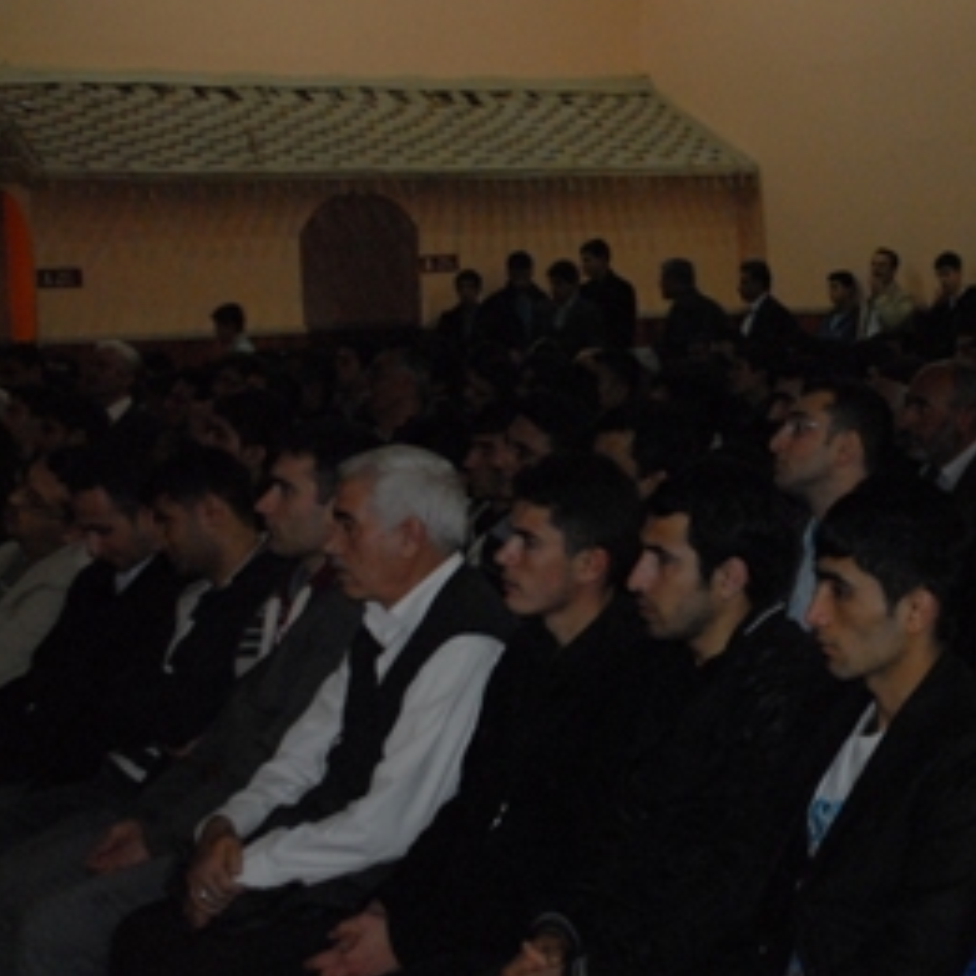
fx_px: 2616
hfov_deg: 20.6
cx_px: 901
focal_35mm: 82
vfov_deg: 21.1
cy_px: 494
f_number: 5.6
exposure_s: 1/30
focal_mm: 34
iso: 1250
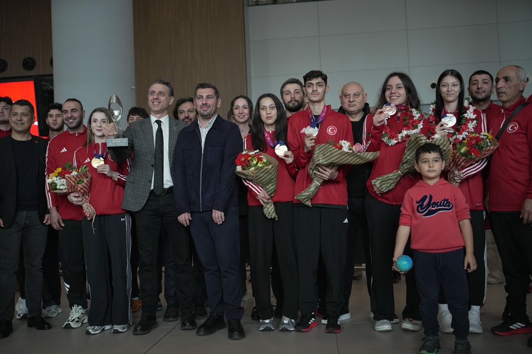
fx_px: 517
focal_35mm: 35
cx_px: 266
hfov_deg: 54.5
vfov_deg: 37.8
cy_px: 177
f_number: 2
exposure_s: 1/640
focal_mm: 35
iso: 2500
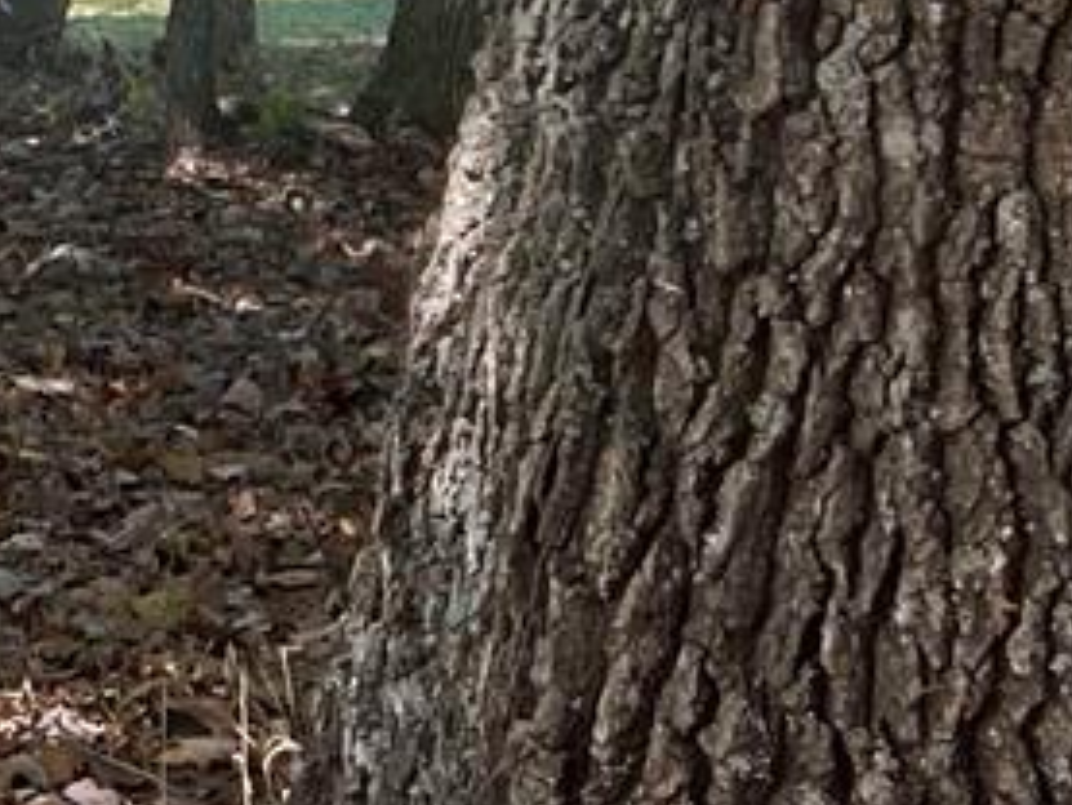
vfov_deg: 9.6
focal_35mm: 150
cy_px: -387
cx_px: -1072
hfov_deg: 11.8
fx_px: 4647
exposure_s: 1/302
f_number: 1.5
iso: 50
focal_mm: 5.7
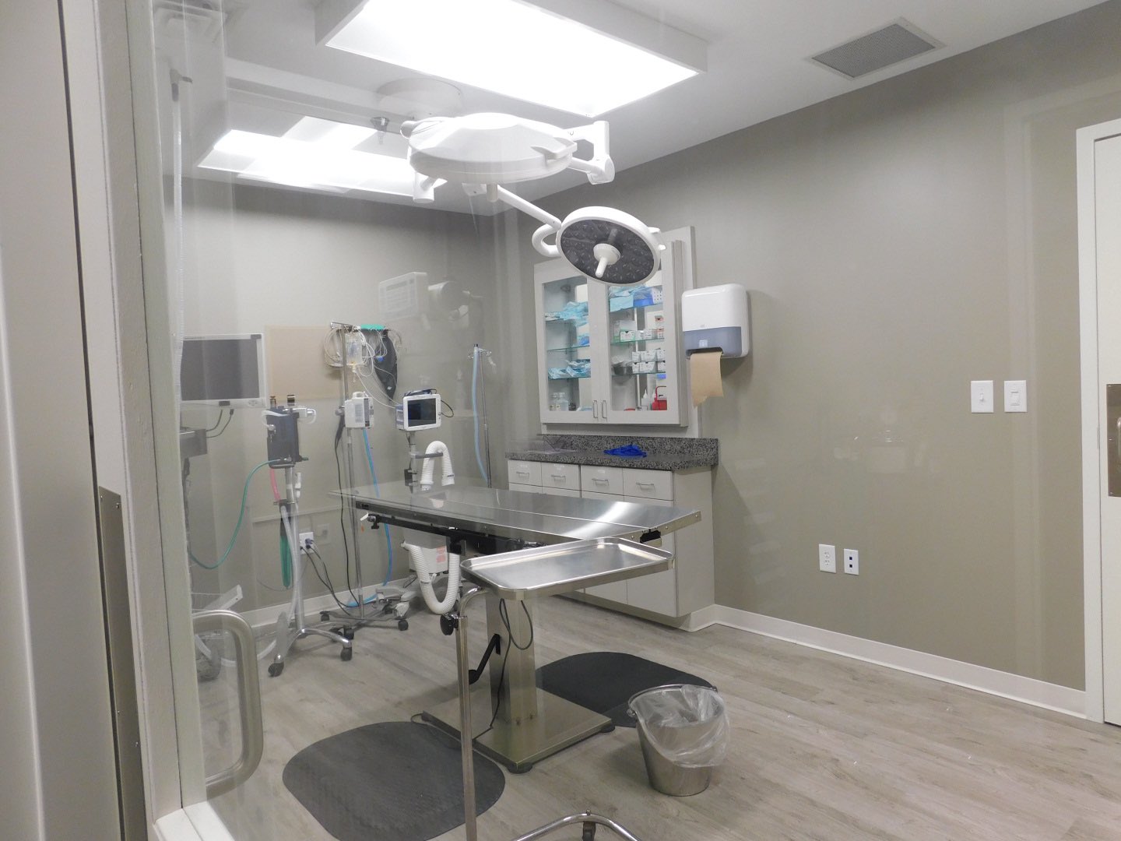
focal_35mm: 23
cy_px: 420
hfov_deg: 73.9
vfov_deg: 58.9
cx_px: 560
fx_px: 745
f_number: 3
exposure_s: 1/30
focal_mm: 4
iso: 180
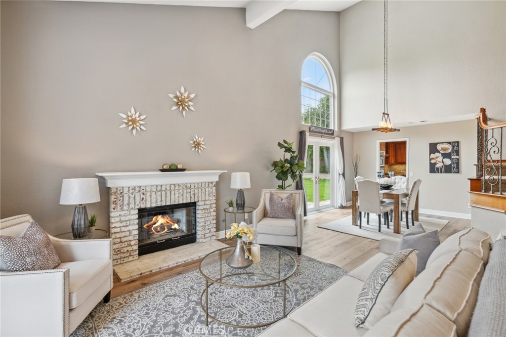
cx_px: 253
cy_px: 168
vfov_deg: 73.7
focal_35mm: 16
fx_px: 225
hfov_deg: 96.8
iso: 100
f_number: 8
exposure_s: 1/10
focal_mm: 16
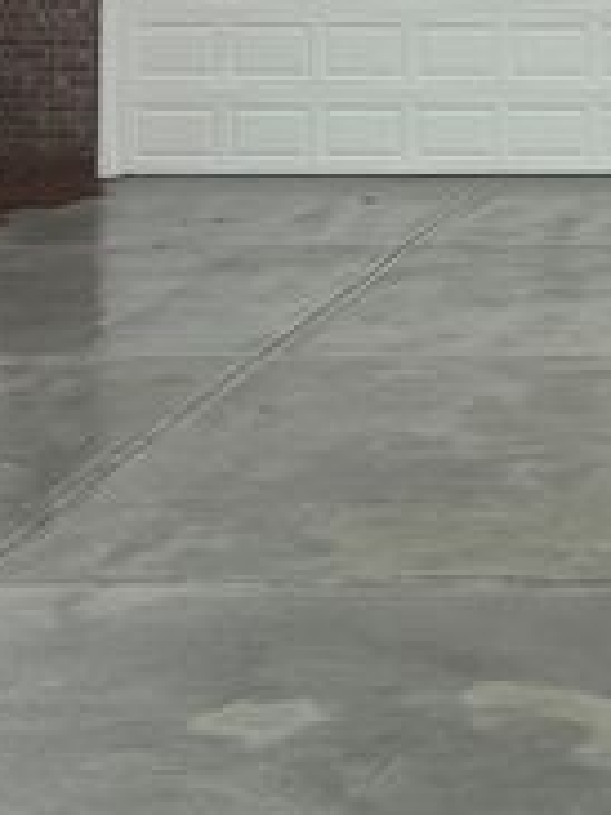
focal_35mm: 95
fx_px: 2238
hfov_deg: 14.4
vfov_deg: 20.1
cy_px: 29
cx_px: 945
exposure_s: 1/808
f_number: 1.5
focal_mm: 5.7
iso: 50
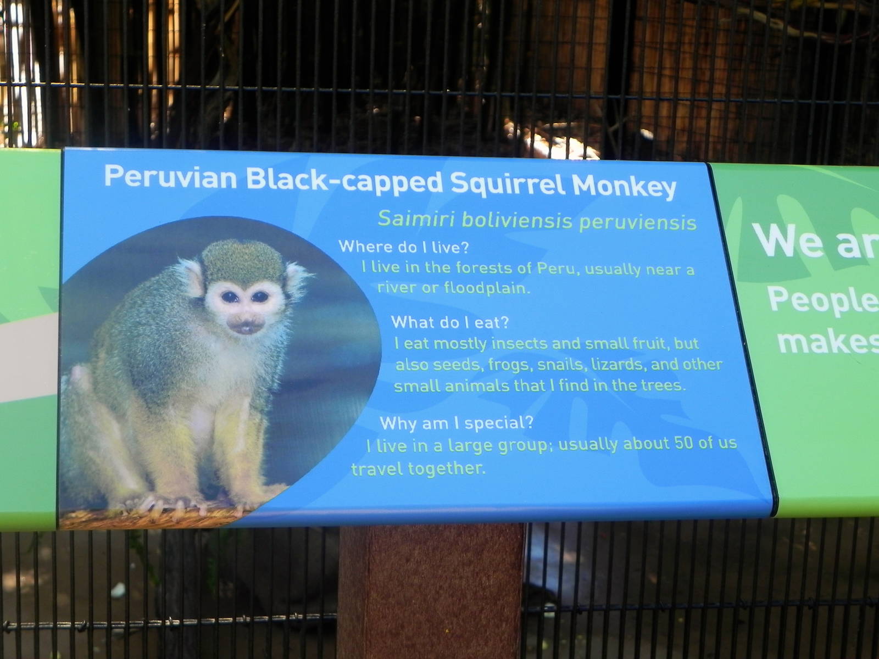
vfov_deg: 22.3
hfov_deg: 29.4
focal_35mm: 66
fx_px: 1676
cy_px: 330
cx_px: 440
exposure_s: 1/94.5
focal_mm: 11.8
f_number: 3.5
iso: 160
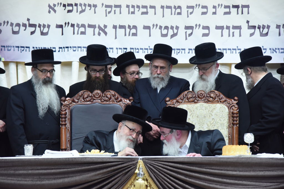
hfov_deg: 17.1
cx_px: 142
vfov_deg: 11.4
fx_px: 947
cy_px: 94
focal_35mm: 120
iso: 2500
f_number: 5
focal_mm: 120
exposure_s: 1/100
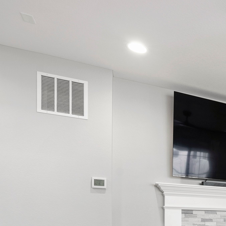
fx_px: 295
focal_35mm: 40
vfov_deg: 36.7
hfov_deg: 29.9
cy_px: 236
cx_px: 317
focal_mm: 15
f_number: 8
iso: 400
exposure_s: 1/2.5
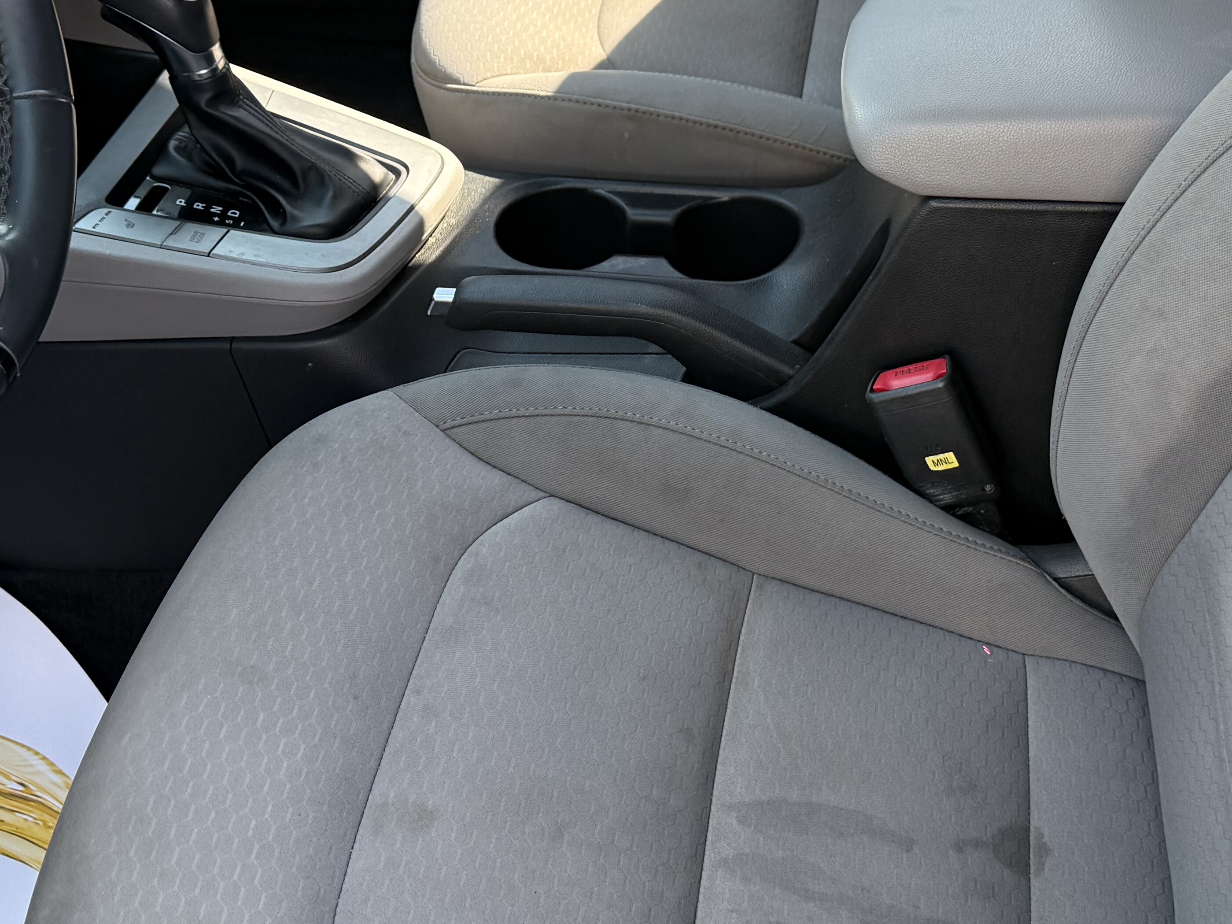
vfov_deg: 29.5
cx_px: 630
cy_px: 338
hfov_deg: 38.9
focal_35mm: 49
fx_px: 1744
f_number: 1.78
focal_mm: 6.76
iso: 200
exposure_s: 1/242
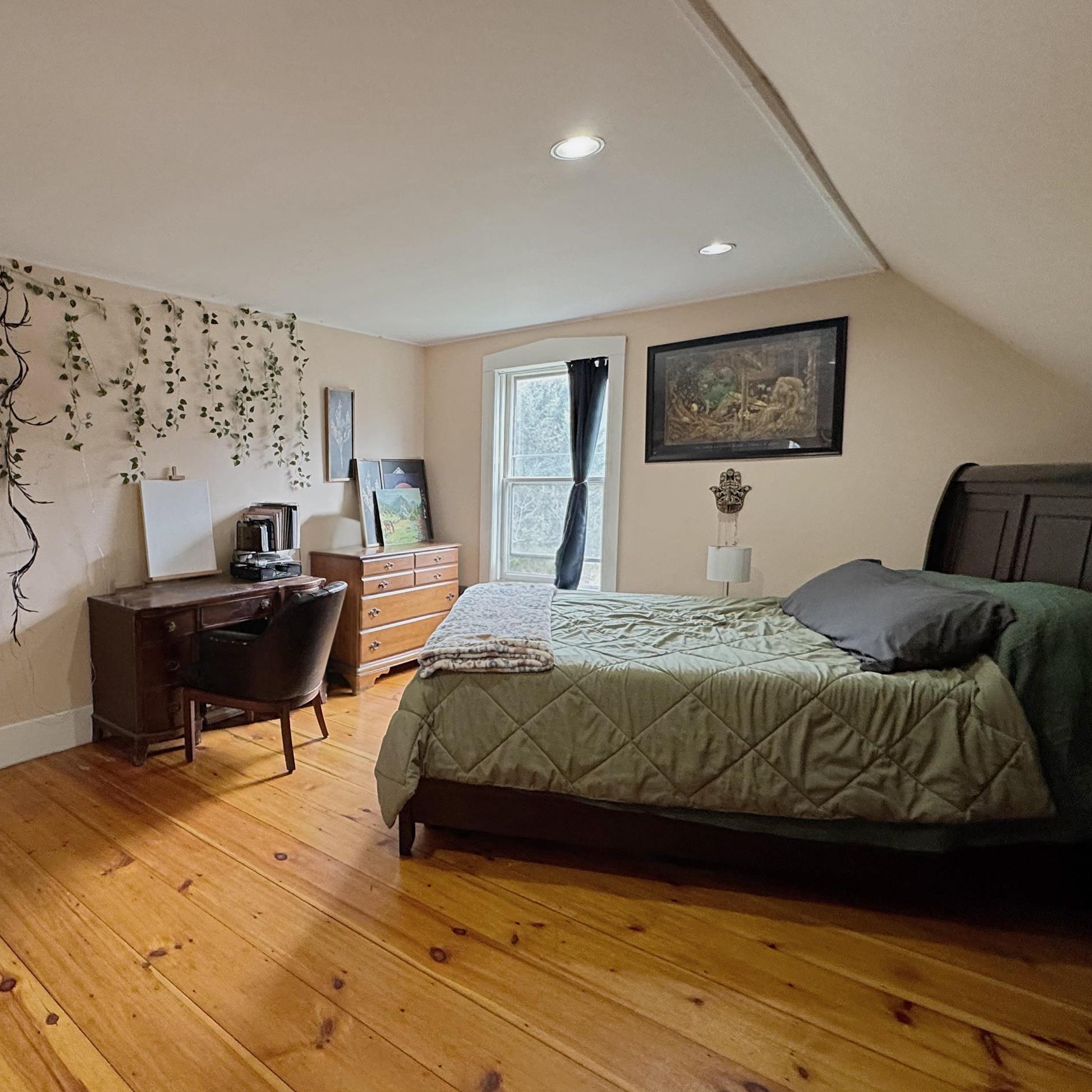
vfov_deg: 74.8
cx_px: 356
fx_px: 714
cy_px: 561
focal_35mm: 20
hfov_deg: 72.4
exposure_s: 1/60
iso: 250
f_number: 2.2
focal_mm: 2.22
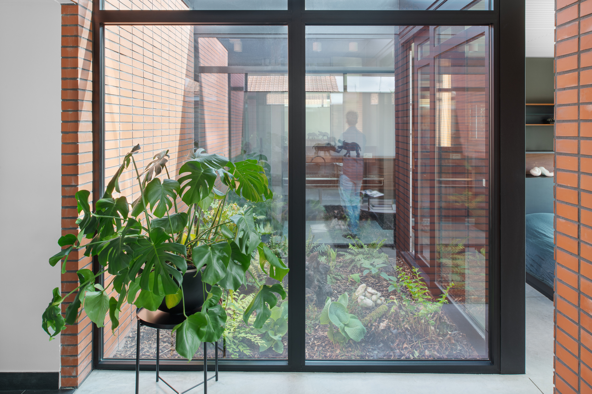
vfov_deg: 53.1
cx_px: 296
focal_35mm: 24
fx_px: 395
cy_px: 197
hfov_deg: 73.7
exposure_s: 1/6
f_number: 13
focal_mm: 24
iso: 100
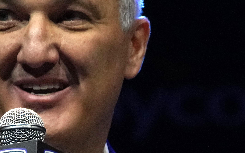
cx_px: 59
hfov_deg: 2.5
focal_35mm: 839
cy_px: 149
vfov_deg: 1.6
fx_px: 5602
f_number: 6.3
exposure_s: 1/200
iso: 4000
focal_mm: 240
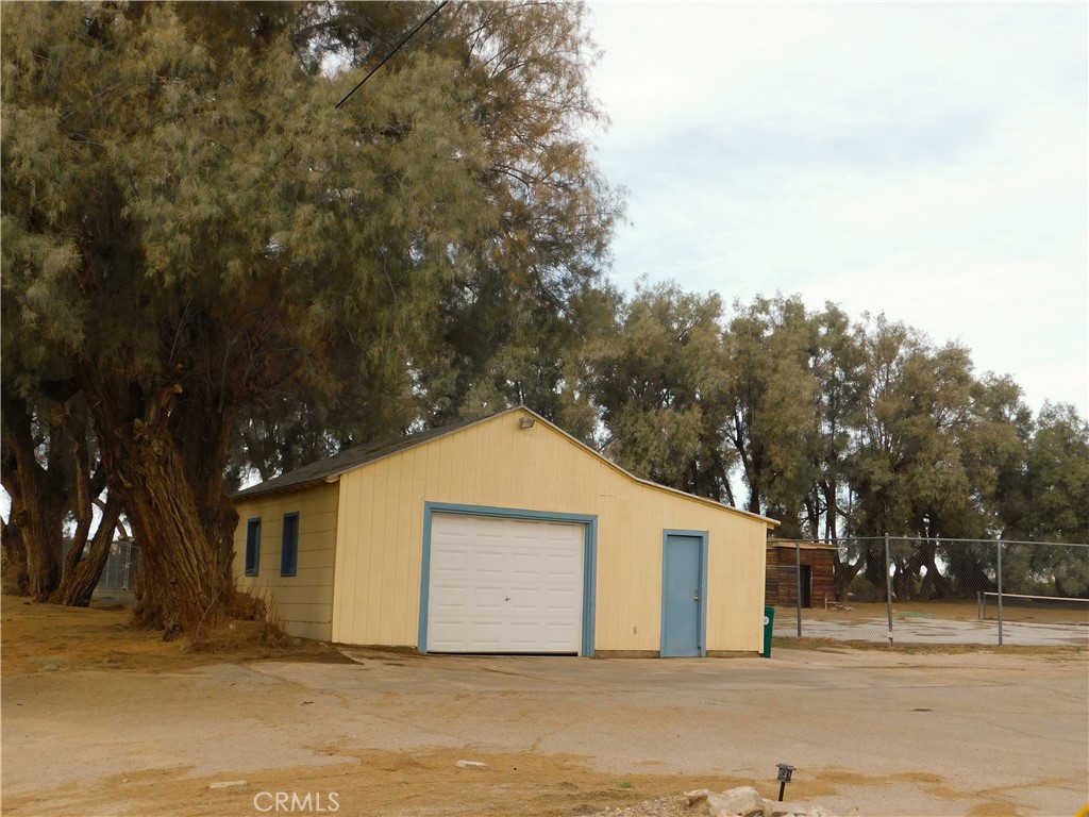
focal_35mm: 40
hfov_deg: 46.8
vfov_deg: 36.0
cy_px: 408
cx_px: 544
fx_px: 1258
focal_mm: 7.1
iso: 125
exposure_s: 1/640
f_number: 3.6
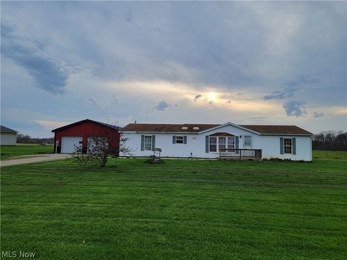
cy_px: 130
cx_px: 174
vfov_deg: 56.8
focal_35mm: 24
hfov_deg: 71.6
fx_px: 241
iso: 16
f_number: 1.8
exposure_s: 1/295
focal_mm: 6.7
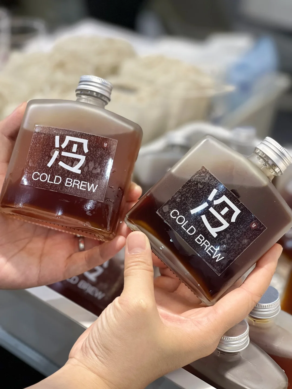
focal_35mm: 64
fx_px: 720
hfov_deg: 22.9
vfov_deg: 30.3
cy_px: 194
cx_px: 146
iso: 160
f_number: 2.2
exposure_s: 1/100
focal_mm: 7.5
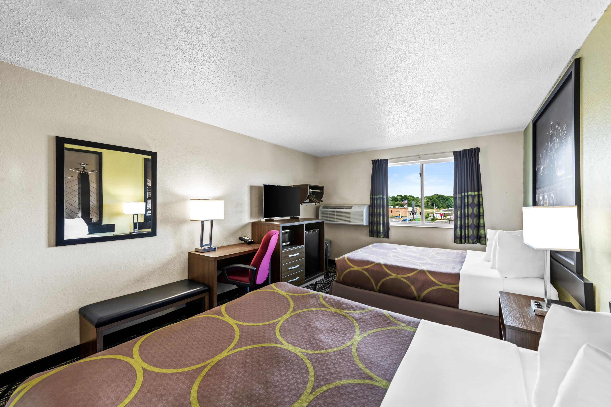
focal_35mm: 14
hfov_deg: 104.3
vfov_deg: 81.2
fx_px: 238
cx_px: 306
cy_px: 204
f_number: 9
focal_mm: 14
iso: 400
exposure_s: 1/2.5
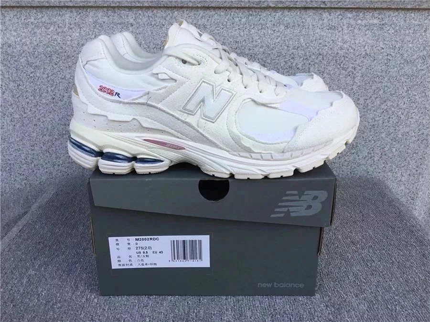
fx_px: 385
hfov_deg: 58.4
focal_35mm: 31
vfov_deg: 45.4
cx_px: 215
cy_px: 161
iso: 25
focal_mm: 3.3
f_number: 2.4
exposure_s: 1/392
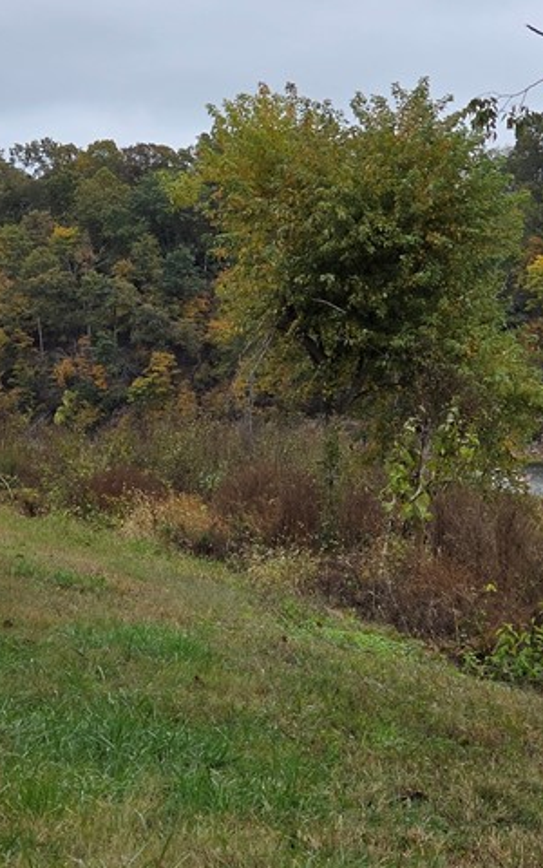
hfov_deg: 8.4
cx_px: 49
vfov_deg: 13.4
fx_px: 3694
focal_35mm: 156
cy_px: 358
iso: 50
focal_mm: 7.9
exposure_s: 1/593
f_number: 2.4
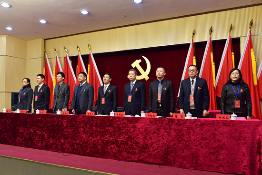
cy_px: 88
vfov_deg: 45.0
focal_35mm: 29
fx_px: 211
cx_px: 131
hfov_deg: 63.6
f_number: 6.3
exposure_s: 1/50
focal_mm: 29
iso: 1000
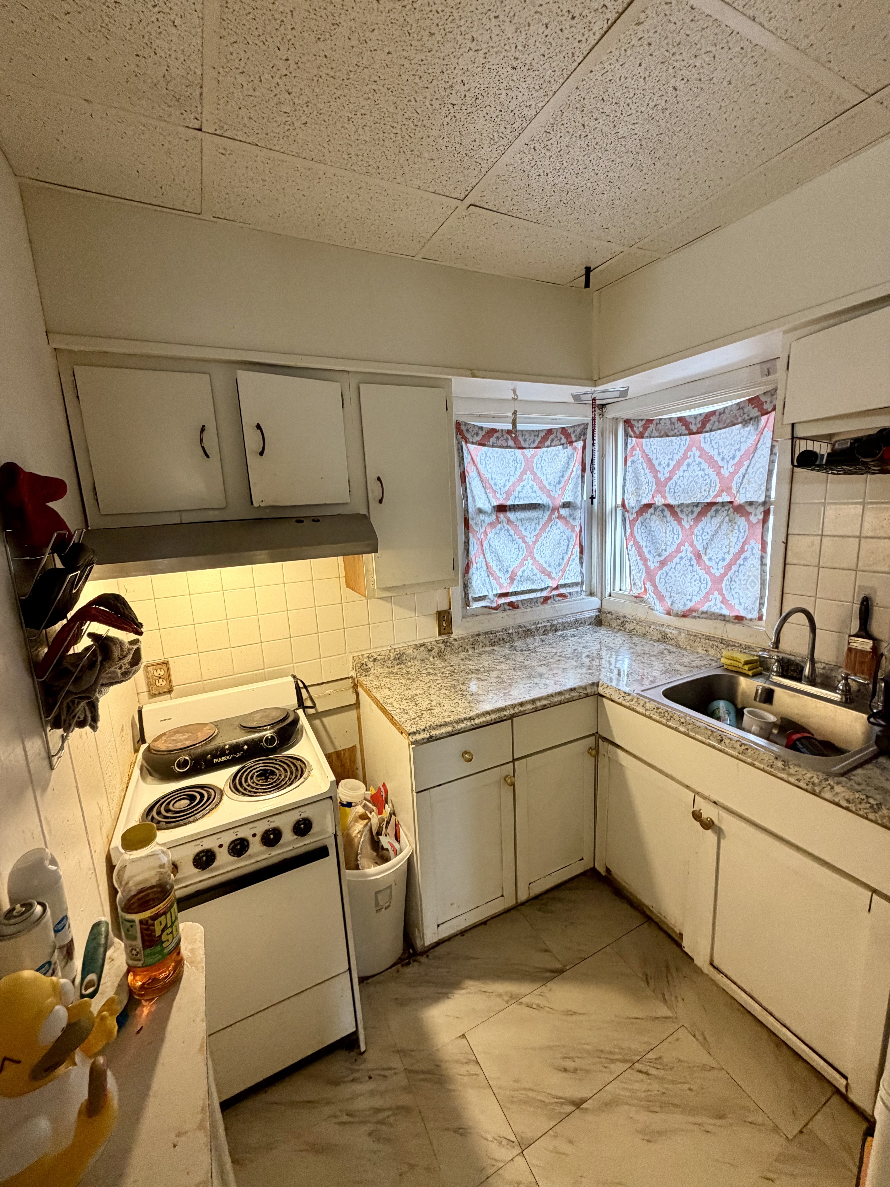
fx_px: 480
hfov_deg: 85.7
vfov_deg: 102.1
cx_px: 445
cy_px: 594
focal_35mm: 14
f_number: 2.2
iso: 250
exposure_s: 1/60
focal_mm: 2.22
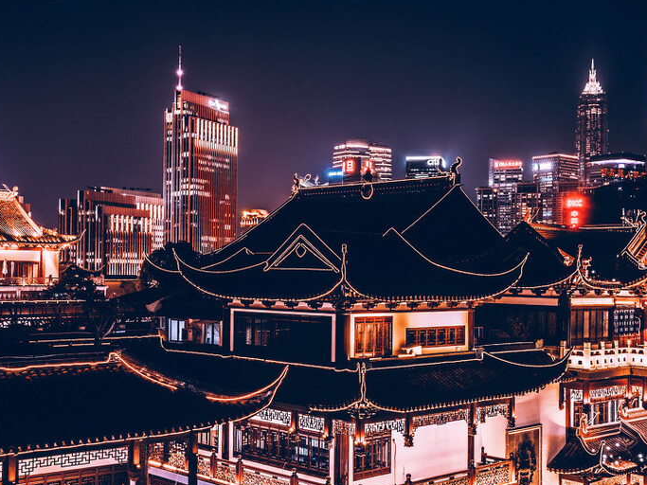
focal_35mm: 49
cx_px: 298
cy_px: 248
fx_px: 916
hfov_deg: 38.9
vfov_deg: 29.7
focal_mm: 29
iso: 100
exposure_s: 6
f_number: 14
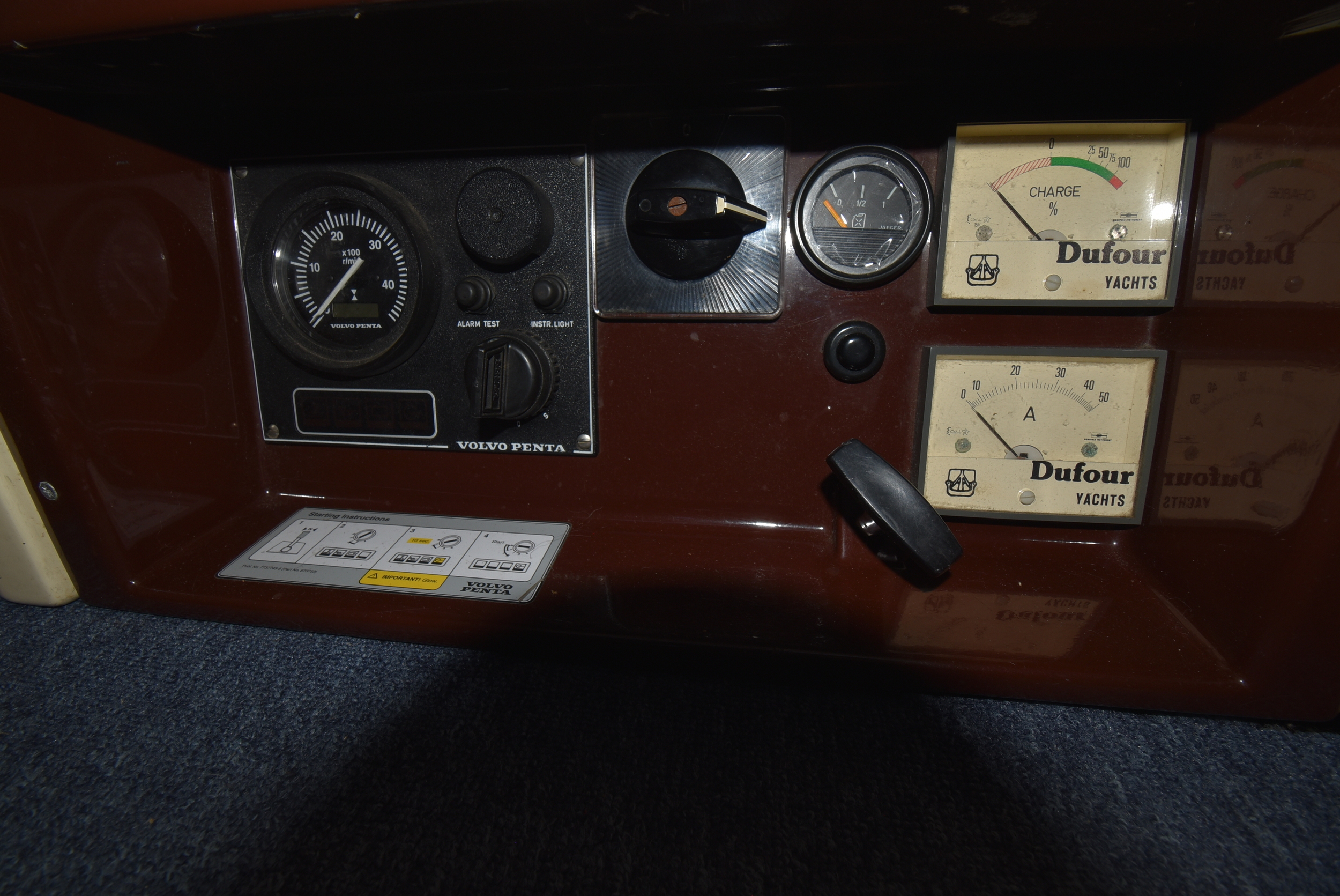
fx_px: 559
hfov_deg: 100.3
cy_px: 448
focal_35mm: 15
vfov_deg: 77.4
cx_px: 670
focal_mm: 10
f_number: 8
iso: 100
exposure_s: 1/60
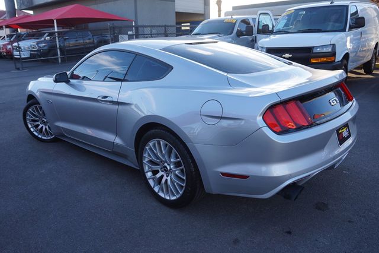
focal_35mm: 28
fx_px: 300
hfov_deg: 64.6
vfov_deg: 45.6
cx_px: 190
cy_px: 126
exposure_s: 1/80
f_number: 6.3
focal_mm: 19
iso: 100
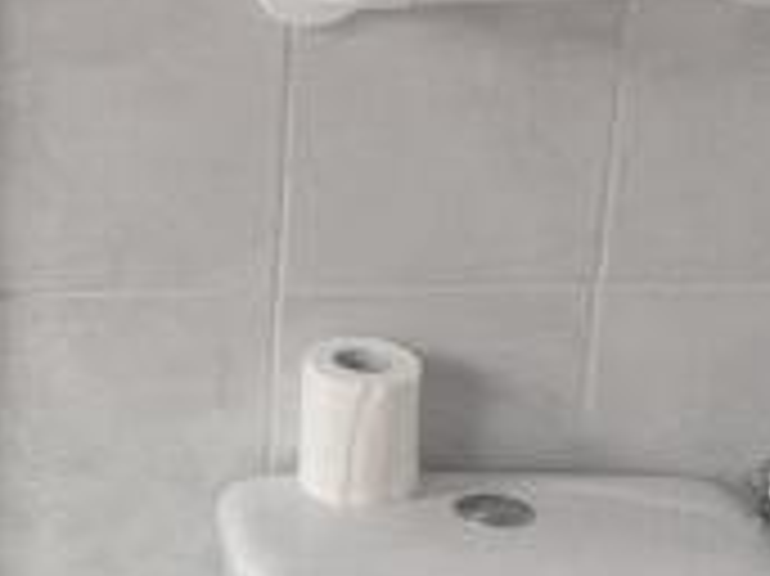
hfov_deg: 19.7
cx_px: -545
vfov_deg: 18.9
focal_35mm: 78
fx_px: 1734
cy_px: 338
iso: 100
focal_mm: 1.57
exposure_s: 1/99
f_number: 1.8
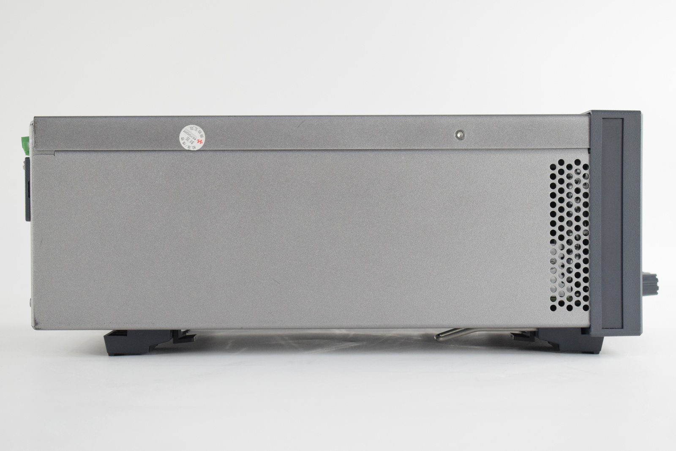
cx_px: 338
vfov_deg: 18.9
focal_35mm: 72
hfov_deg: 28.1
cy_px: 226
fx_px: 1352
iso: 1600
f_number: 7.1
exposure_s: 1/200
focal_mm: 48
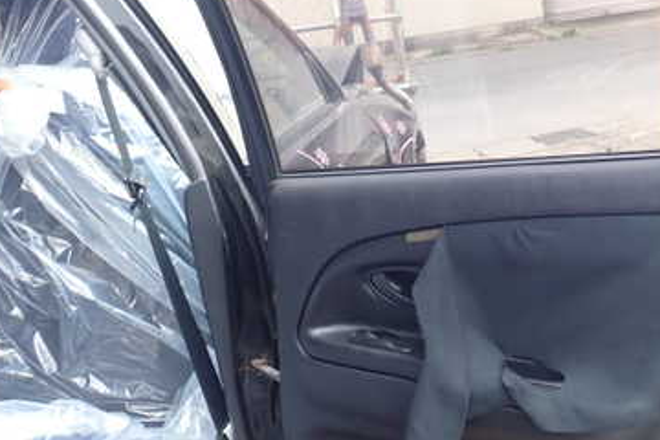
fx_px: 953
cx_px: 524
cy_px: 194
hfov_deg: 36.9
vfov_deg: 26.0
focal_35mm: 52
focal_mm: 5.4
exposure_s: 1/60
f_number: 3.2
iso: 100
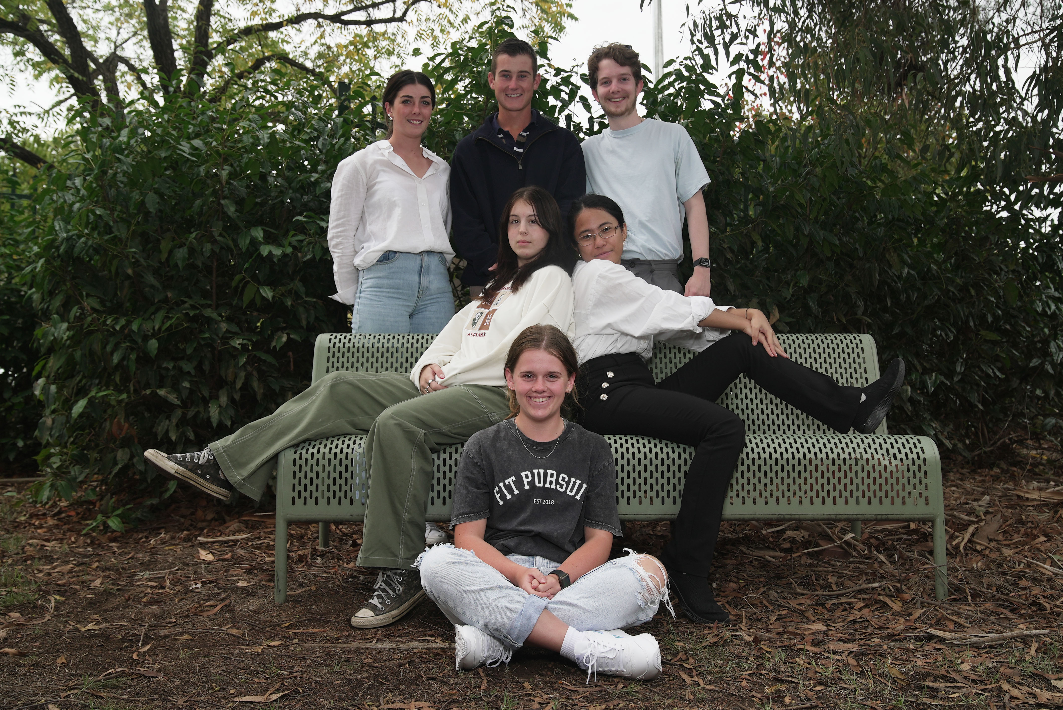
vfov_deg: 38.9
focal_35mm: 34
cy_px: 355
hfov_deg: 55.8
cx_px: 532
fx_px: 1004
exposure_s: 1/200
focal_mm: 34
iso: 320
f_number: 6.3
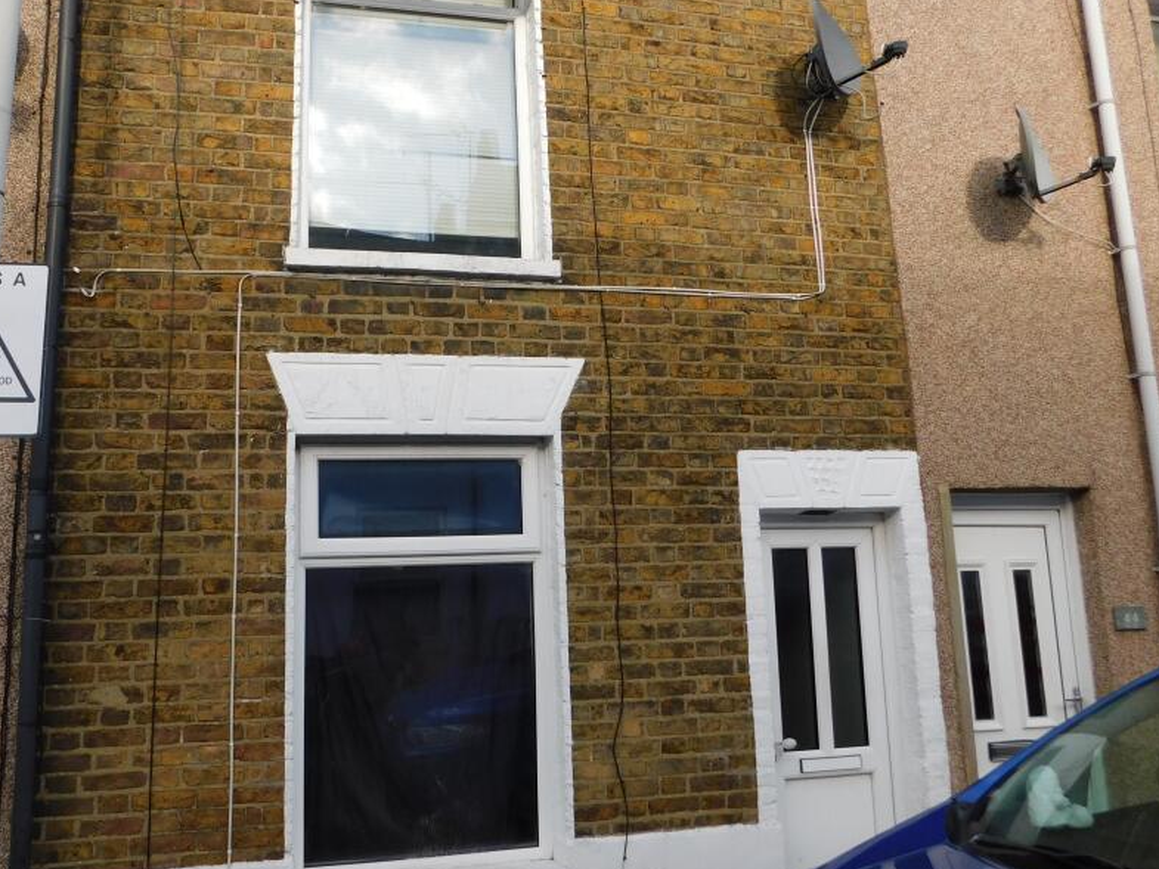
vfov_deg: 46.7
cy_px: 384
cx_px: 459
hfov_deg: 59.4
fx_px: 1005
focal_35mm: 30
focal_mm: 4
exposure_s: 1/640
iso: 125
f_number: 3
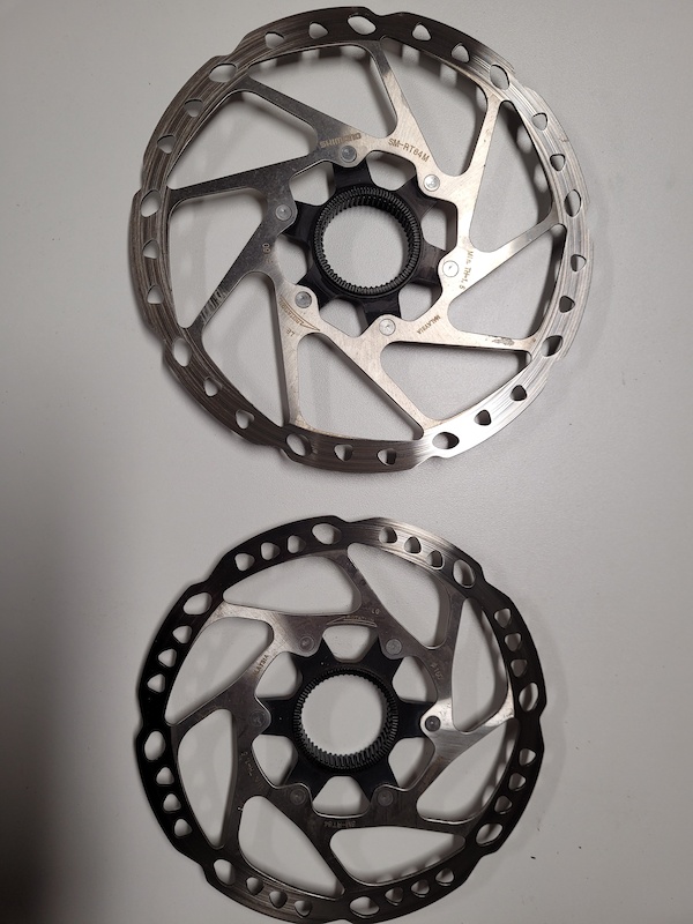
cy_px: 462
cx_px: 346
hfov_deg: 53.1
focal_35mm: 26
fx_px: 694
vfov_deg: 67.3
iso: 100
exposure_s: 1/120
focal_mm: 5.4
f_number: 1.8
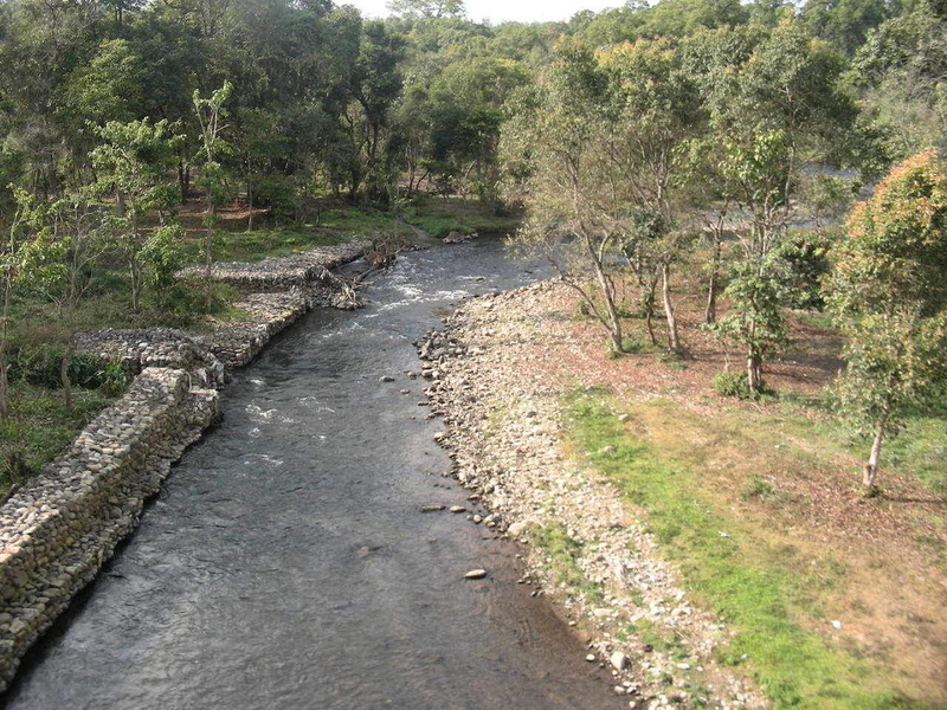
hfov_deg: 49.0
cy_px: 355
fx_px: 1040
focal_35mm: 38
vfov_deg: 37.7
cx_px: 474
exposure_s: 1/158
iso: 50
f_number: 4
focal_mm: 6.3
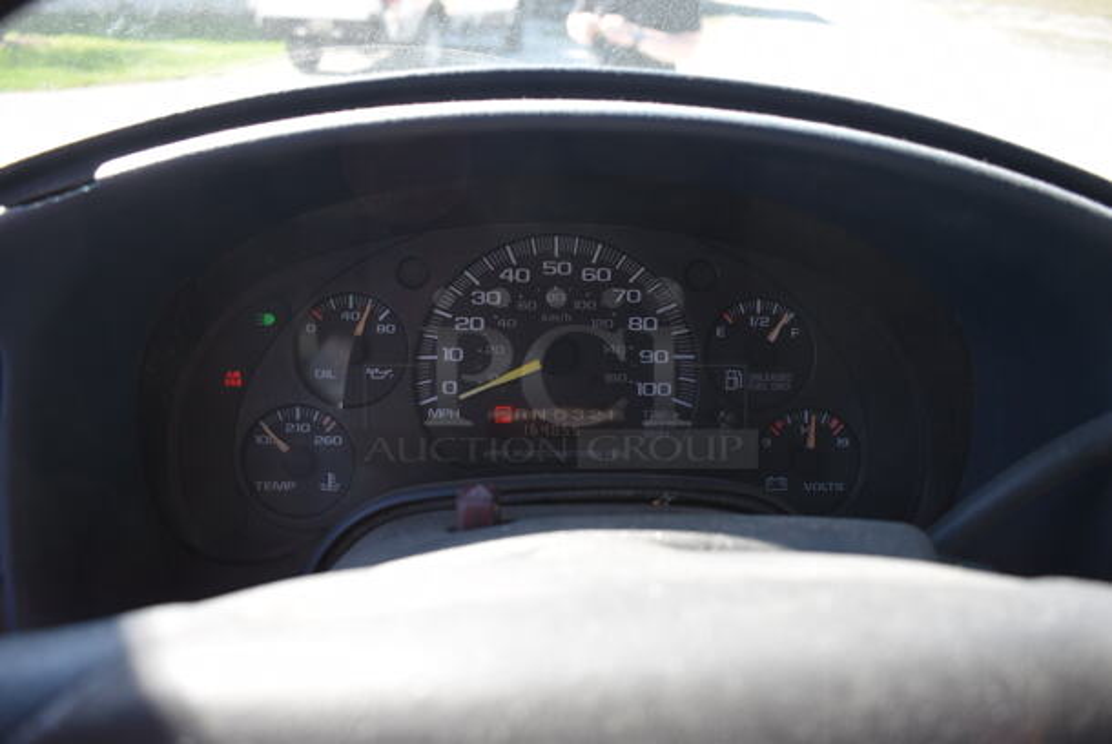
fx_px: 974
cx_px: 556
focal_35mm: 32
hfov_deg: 59.4
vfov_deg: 41.8
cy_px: 372
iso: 400
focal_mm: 21
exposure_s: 1/250
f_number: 4.5
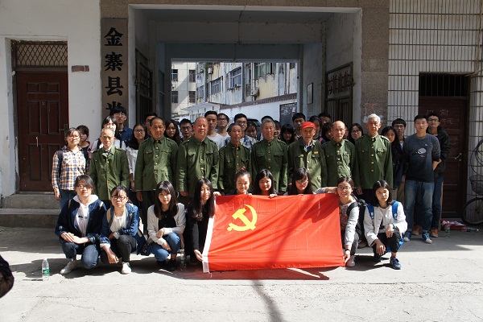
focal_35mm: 33
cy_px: 161
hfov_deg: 57.2
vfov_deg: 40.0
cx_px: 242
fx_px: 443
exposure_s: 1/320
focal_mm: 22
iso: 200
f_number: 5.6
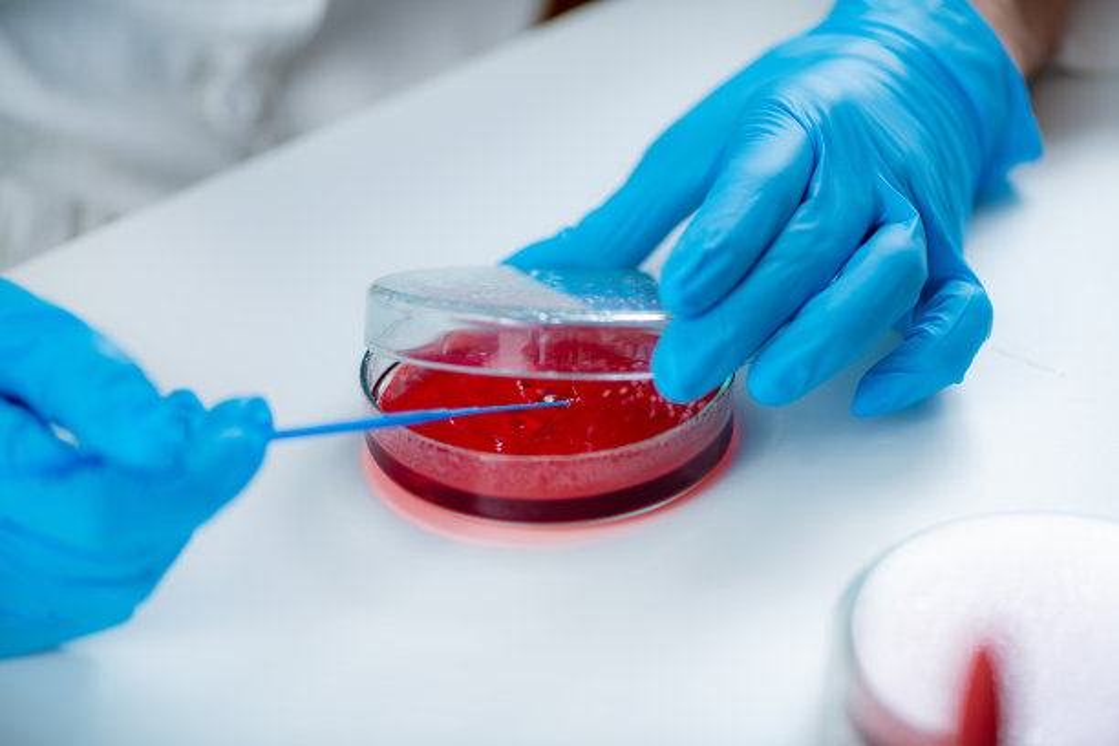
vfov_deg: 13.0
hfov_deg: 19.5
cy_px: 373
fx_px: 3263
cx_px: 560
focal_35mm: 105
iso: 64
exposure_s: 1/250
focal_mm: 105
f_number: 3.2
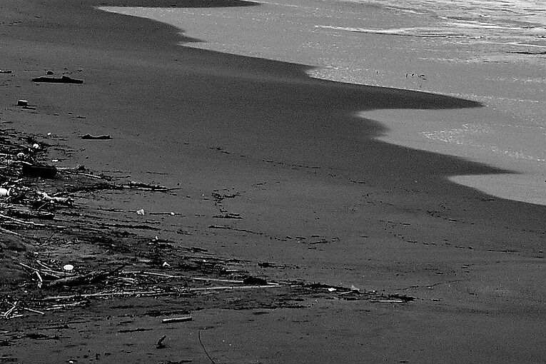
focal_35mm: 587
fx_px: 8902
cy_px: -136
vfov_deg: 2.3
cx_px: 377
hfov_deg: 3.5
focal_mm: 125
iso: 800
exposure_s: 1/500
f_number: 10
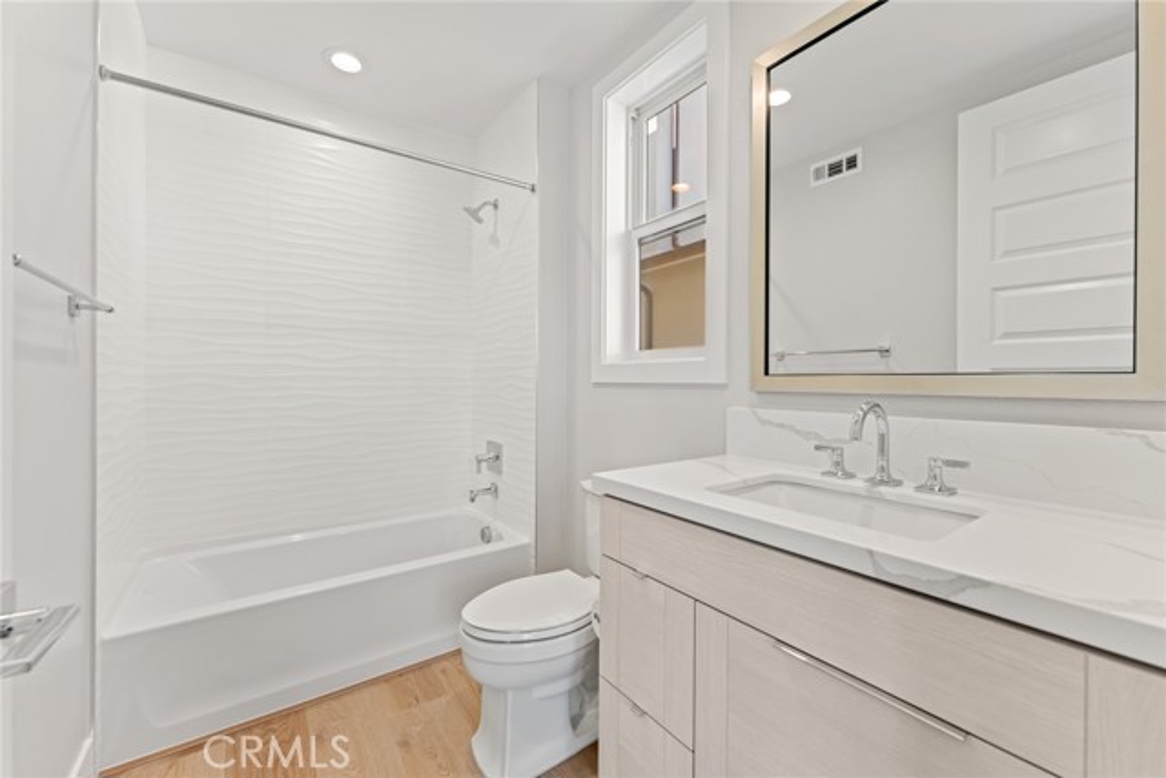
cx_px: 583
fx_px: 454
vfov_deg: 81.2
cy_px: 389
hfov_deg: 104.2
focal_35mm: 14
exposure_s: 1/13
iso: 250
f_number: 6.3
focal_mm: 14
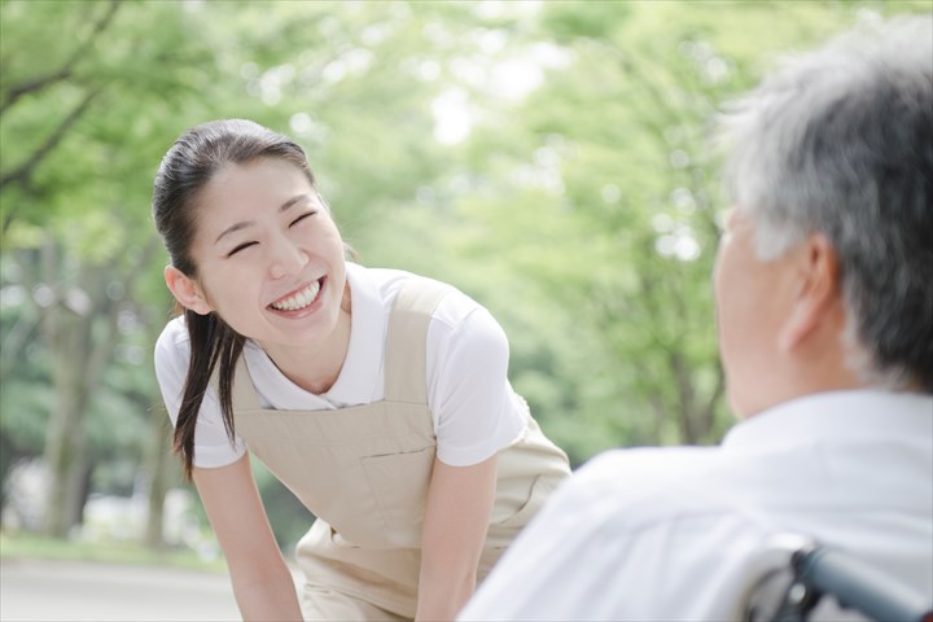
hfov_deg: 21.9
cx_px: 466
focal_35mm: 93
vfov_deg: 14.7
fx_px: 2410
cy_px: 311
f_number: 2.8
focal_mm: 62
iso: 100
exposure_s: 1/250
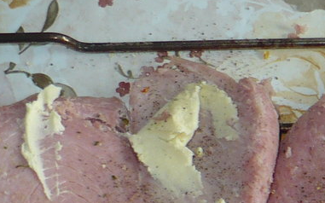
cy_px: 474
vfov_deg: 7.8
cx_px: 522
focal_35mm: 158
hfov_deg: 12.4
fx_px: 1399
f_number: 2.8
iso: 100
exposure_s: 1/30
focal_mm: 6.1
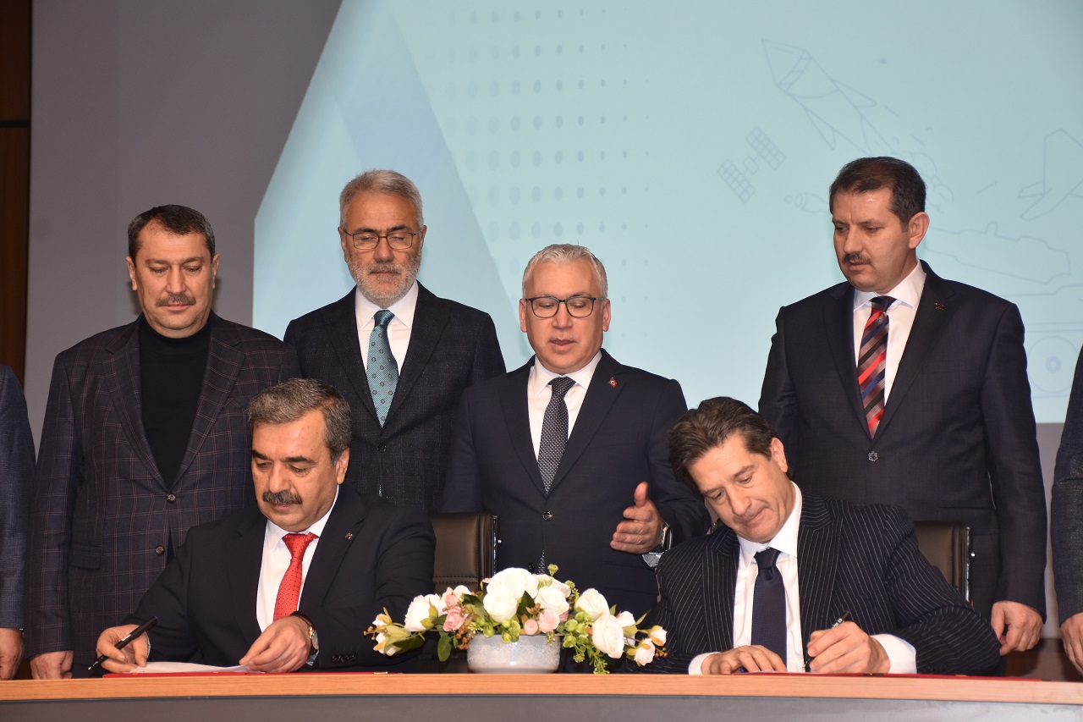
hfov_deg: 22.6
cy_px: 361
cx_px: 542
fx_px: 2707
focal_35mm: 90
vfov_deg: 15.2
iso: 560
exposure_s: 1/60
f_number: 5
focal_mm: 60
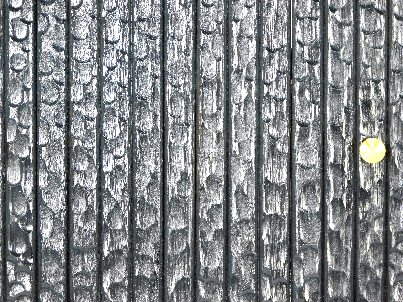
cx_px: 202
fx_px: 1723
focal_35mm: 148
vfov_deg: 10.0
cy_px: 151
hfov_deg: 13.3
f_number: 5.1
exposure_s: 1/30
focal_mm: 26.3
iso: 180
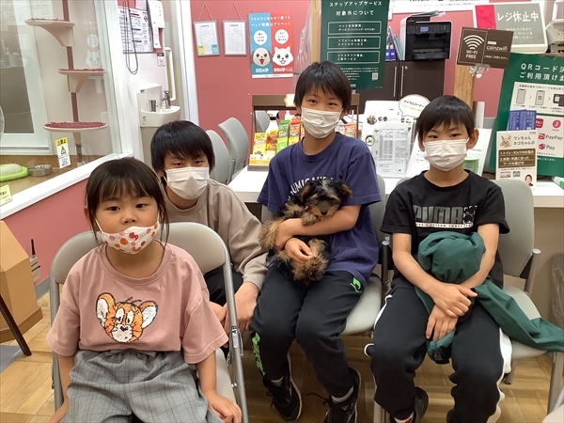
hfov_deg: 58.4
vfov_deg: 45.4
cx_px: 282
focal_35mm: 31
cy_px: 212
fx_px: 505
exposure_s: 1/50
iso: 125
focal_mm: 3.3
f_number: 2.4
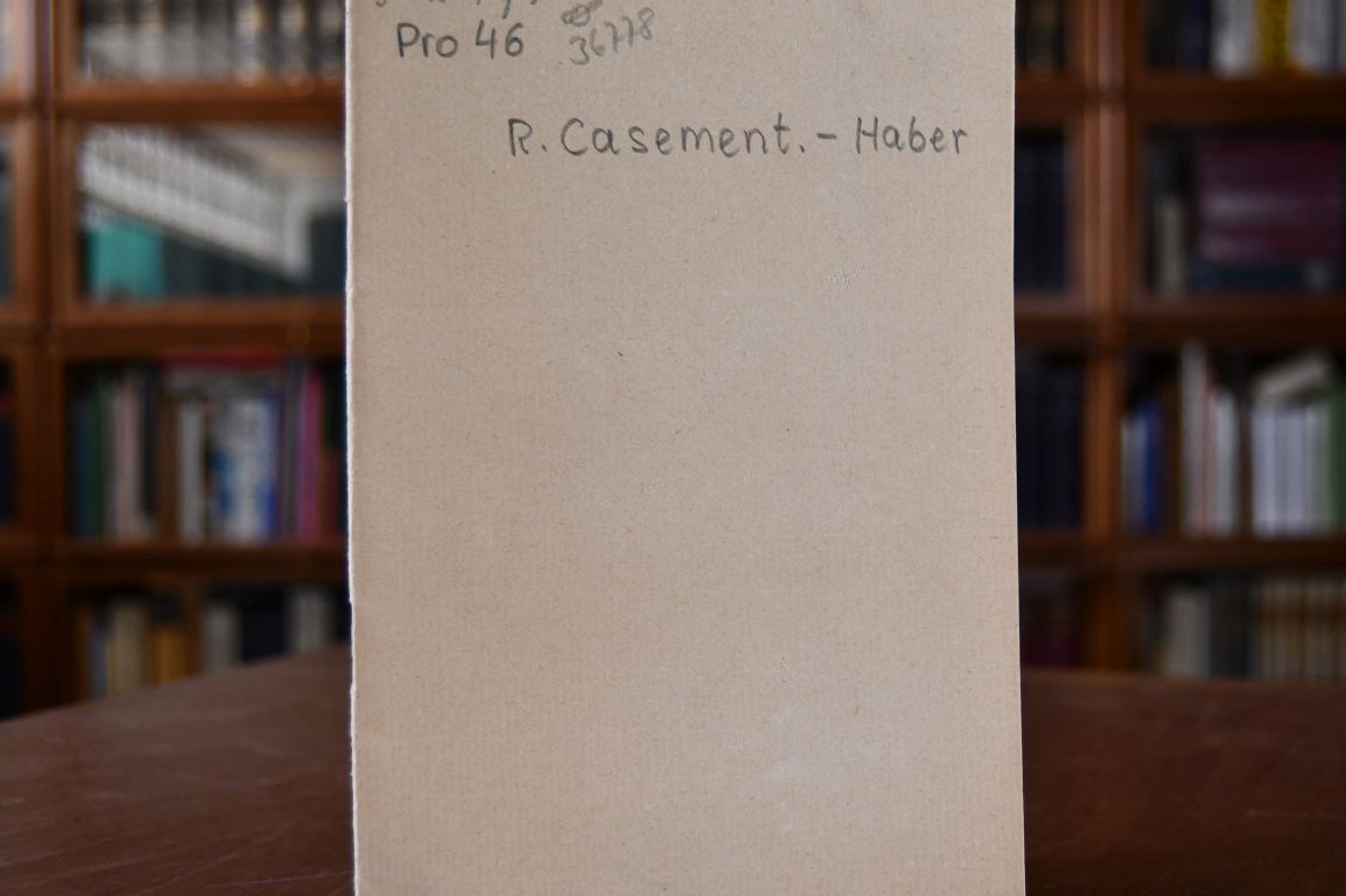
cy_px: 451
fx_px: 1757
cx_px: 776
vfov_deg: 28.6
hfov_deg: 41.8
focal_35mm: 47
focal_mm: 26
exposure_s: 1/125
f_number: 4
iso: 800
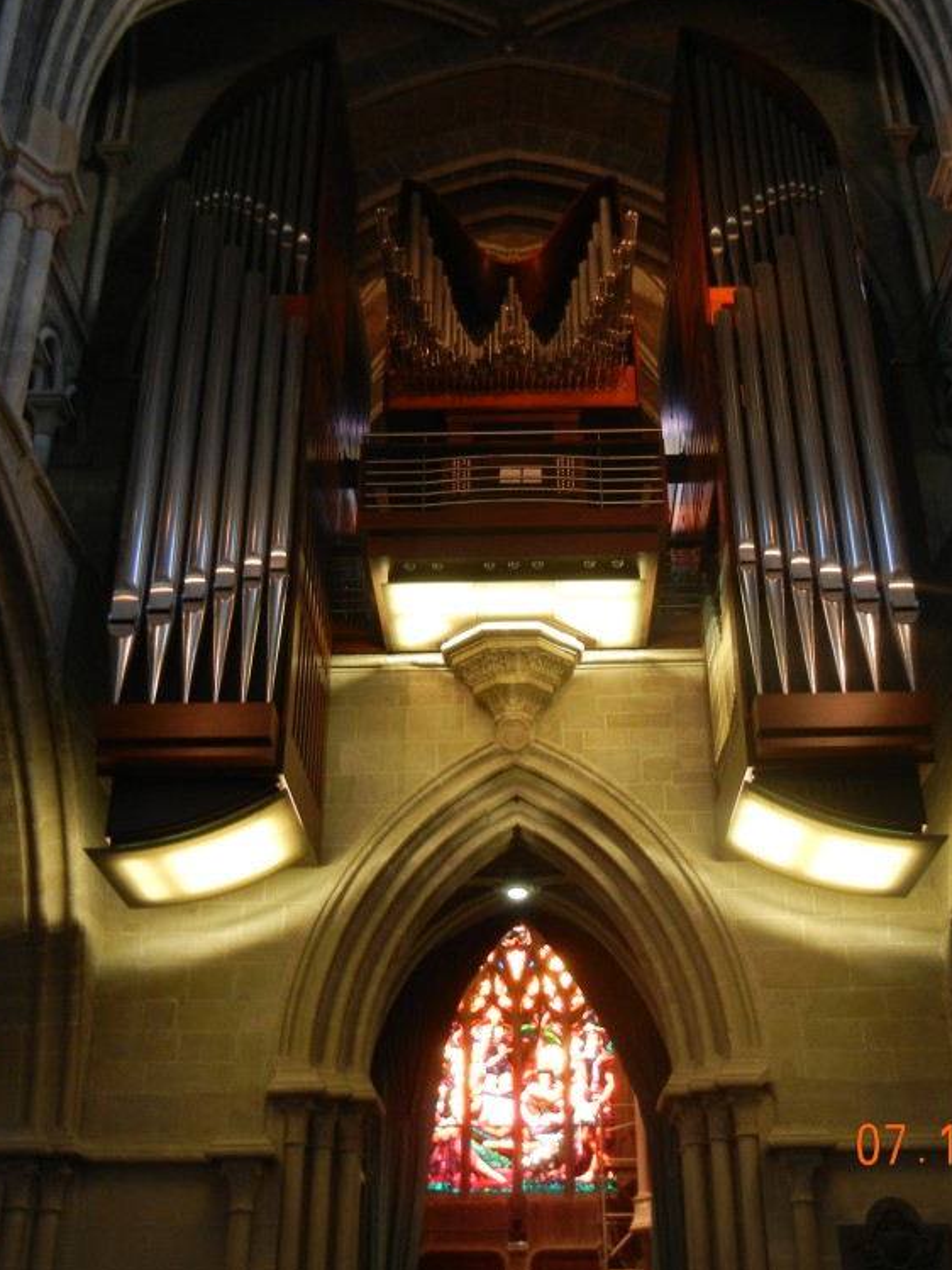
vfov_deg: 45.8
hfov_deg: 35.1
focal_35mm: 41
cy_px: 629
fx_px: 1503
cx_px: 522
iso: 200
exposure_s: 1/5.3
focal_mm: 5.4
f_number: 3.5
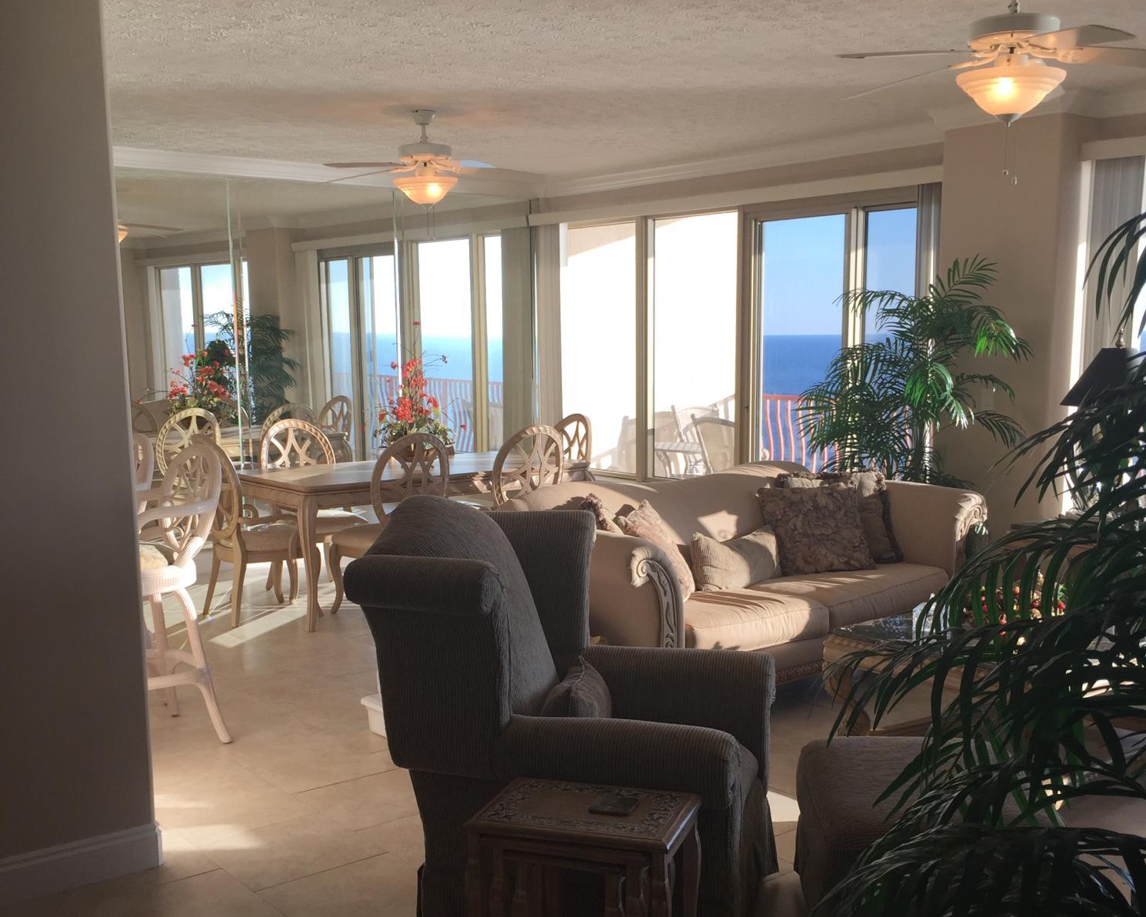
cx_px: 571
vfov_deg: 39.0
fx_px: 1289
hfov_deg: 47.9
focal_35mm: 38
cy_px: 546
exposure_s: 1/237
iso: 32
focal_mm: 4.15
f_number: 2.2
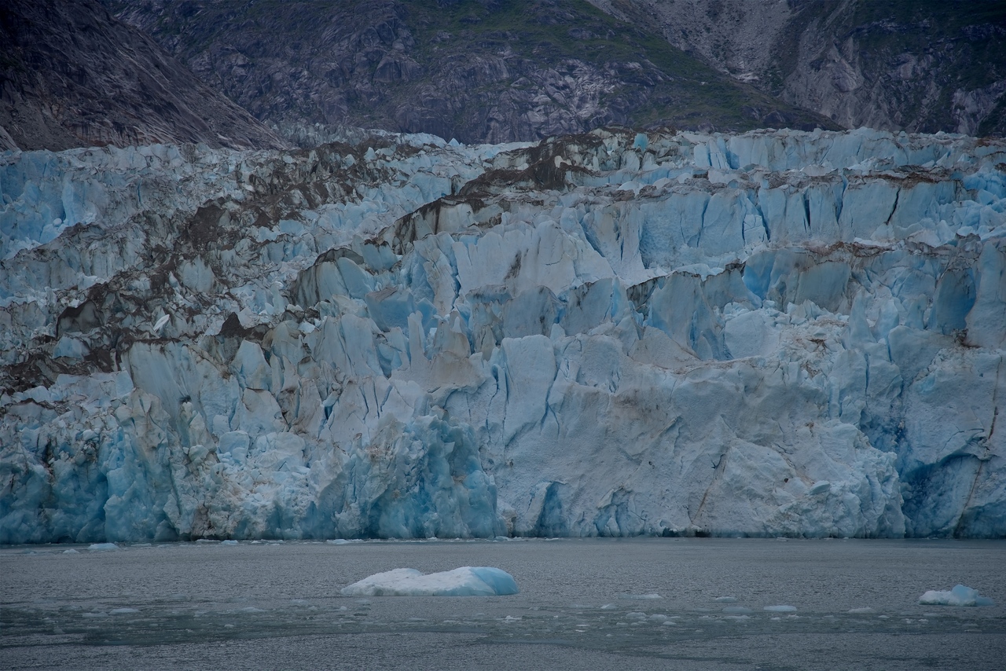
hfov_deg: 17.1
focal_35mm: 120
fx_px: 3354
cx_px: 503
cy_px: 336
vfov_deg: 11.4
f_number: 6.3
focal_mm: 120
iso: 100
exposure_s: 1/250
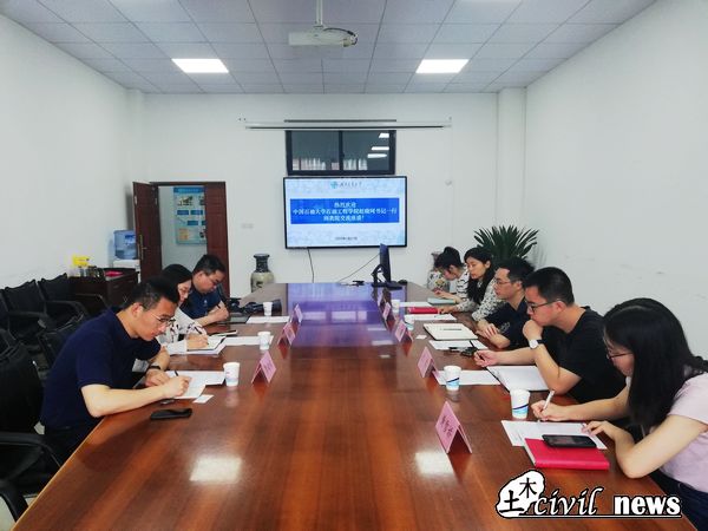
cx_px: 354
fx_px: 552
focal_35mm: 27
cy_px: 266
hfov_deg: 65.3
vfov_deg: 51.4
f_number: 2.2
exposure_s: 1/50
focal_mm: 3.81
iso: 200
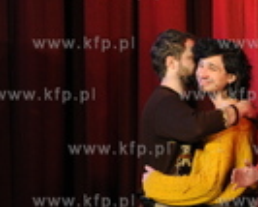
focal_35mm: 562
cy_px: 174
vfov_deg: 2.8
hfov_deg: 3.4
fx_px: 4301
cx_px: 372
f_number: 4
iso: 1600
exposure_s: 1/125
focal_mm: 200
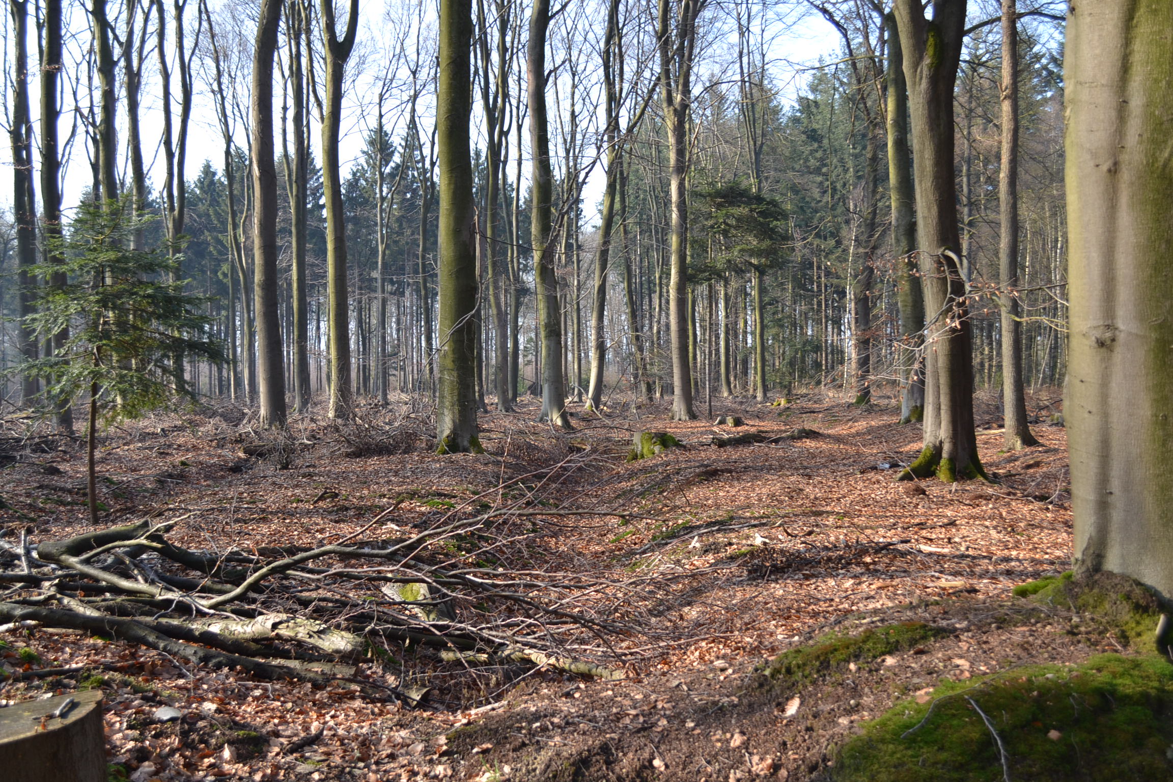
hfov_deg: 49.6
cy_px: 391
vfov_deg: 34.2
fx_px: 1271
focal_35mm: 39
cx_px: 586
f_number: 5.6
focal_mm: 26
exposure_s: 1/125
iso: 125
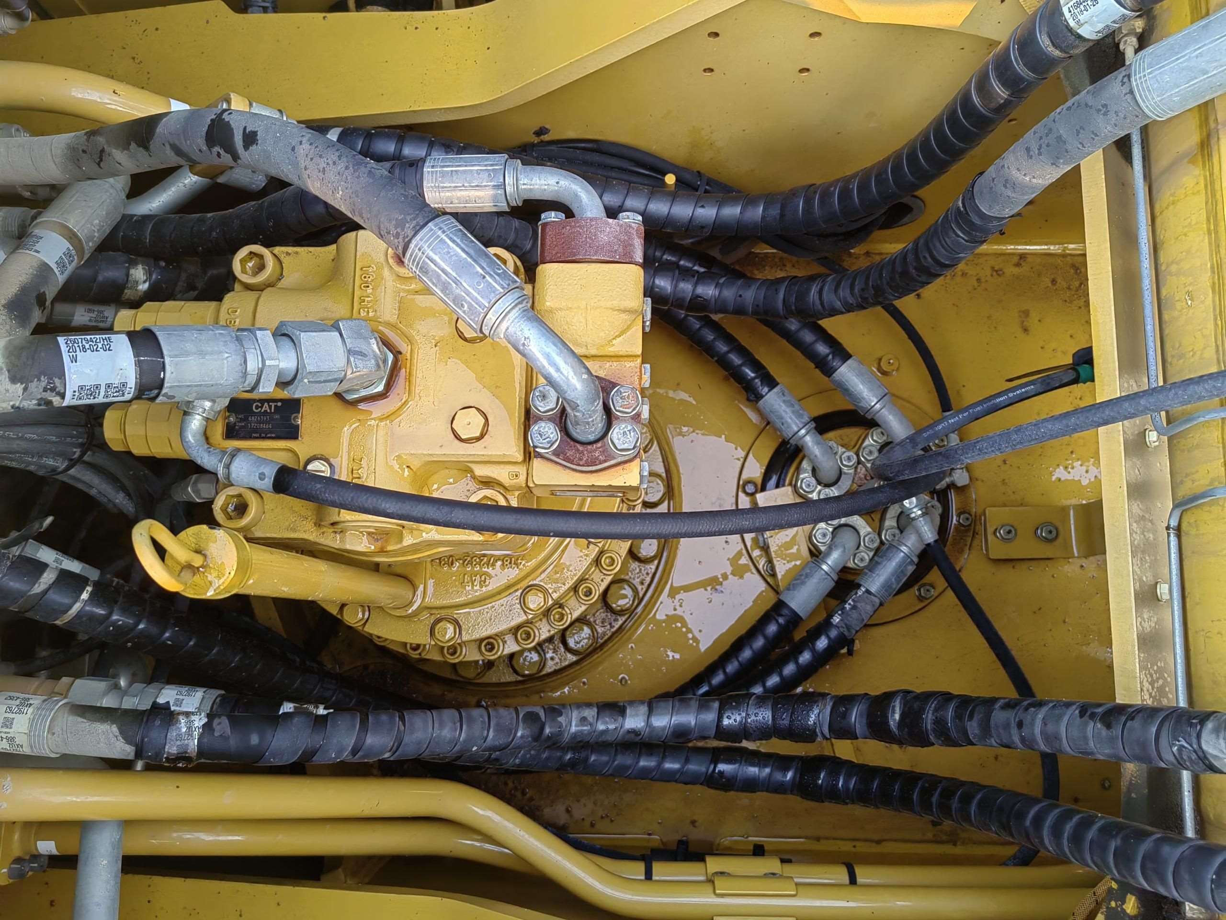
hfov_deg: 65.3
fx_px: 956
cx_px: 613
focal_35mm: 27
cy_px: 460
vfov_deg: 51.4
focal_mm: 5.52
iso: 125
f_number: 1.9
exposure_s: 1/909
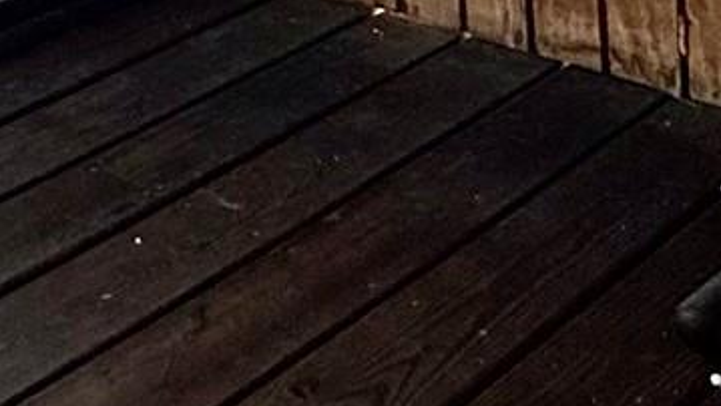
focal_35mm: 87
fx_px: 1663
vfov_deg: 11.9
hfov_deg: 21.7
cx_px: -259
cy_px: -488
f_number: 2.2
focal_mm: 2.22
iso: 64
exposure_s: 1/282
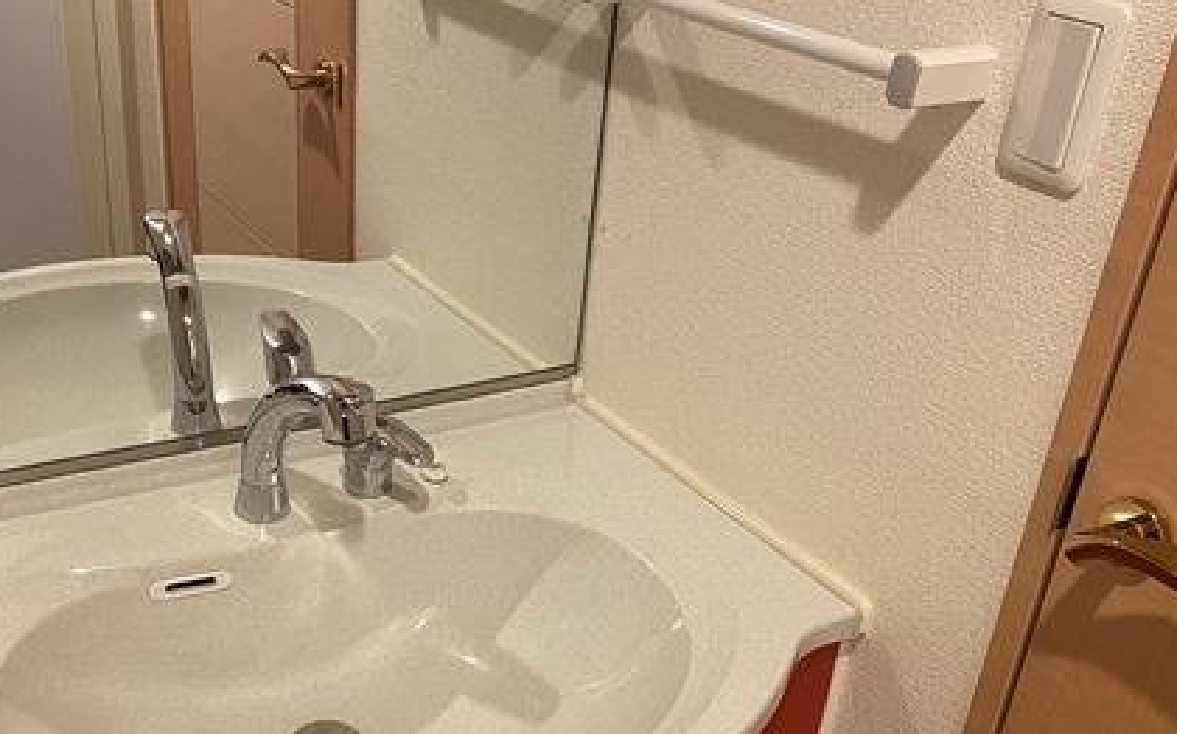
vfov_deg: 30.2
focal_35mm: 42
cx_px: 429
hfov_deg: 46.7
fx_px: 1347
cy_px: 515
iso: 250
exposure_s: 1/50
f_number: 1.8
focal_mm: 4.25
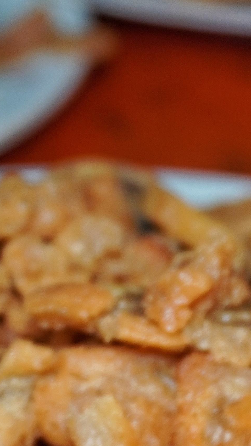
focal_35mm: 188
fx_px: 2225
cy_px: 161
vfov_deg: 11.4
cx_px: -56
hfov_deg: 6.4
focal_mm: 34
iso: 320
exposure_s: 1/60
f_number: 5
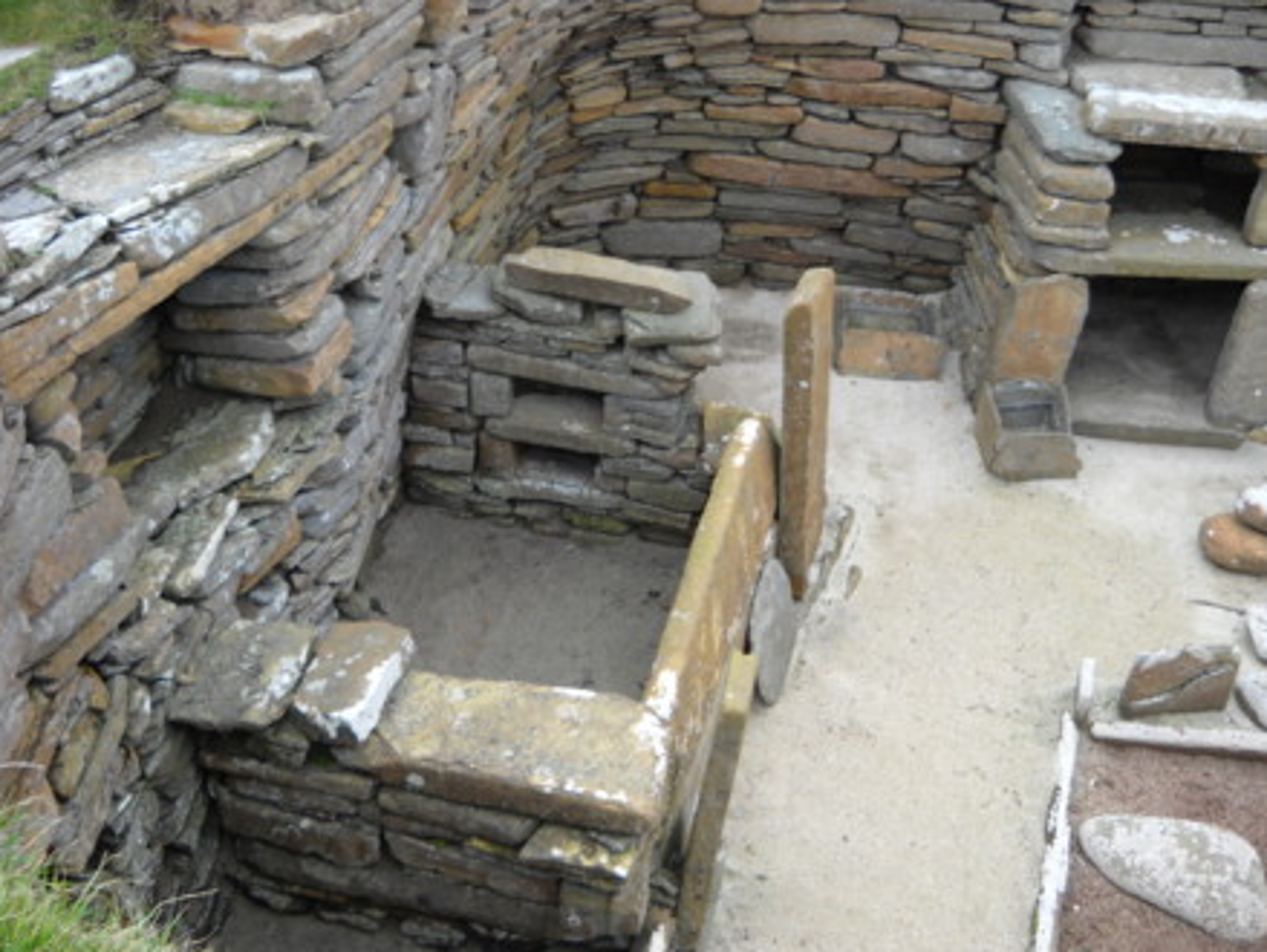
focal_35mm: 42
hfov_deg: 44.8
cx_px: 632
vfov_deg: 34.4
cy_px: 473
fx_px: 1539
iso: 104
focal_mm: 6.72
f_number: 3.1
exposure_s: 1/60
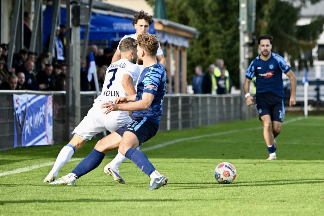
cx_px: 162
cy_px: 108
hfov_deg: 7.9
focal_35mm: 260
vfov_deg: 5.3
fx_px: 2339
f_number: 6.3
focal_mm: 260
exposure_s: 1/1600
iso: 1400
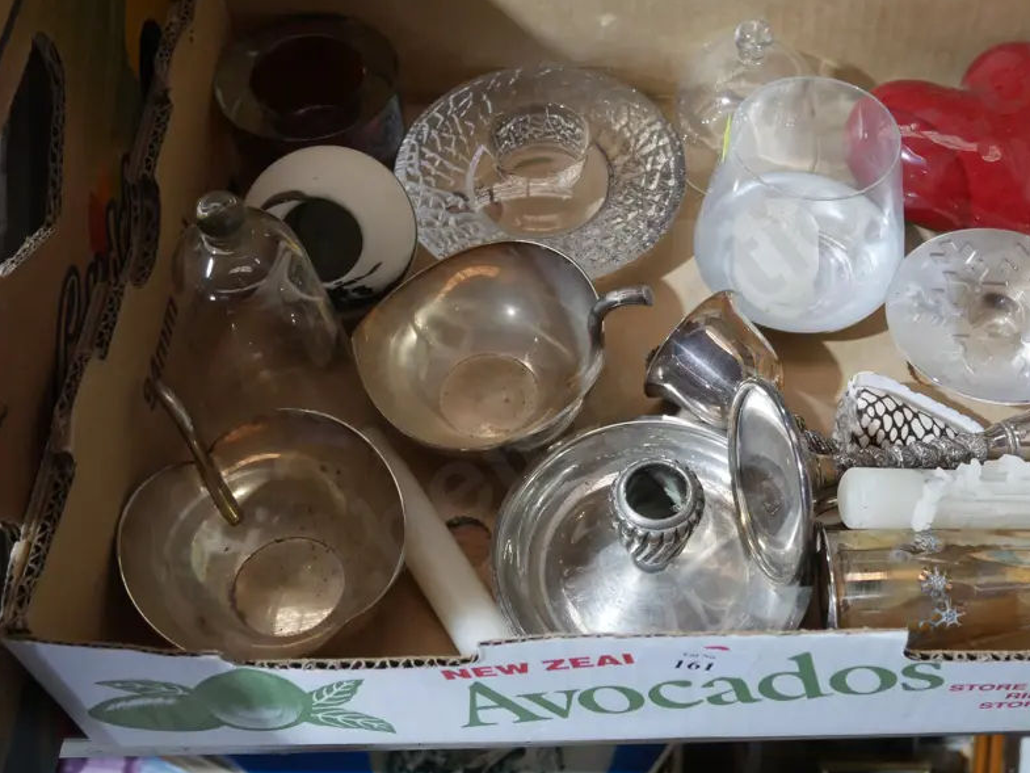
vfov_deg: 30.8
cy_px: 334
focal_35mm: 47
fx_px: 1399
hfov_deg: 40.0
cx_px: 669
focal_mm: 18
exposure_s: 1/60
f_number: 4.5
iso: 1250
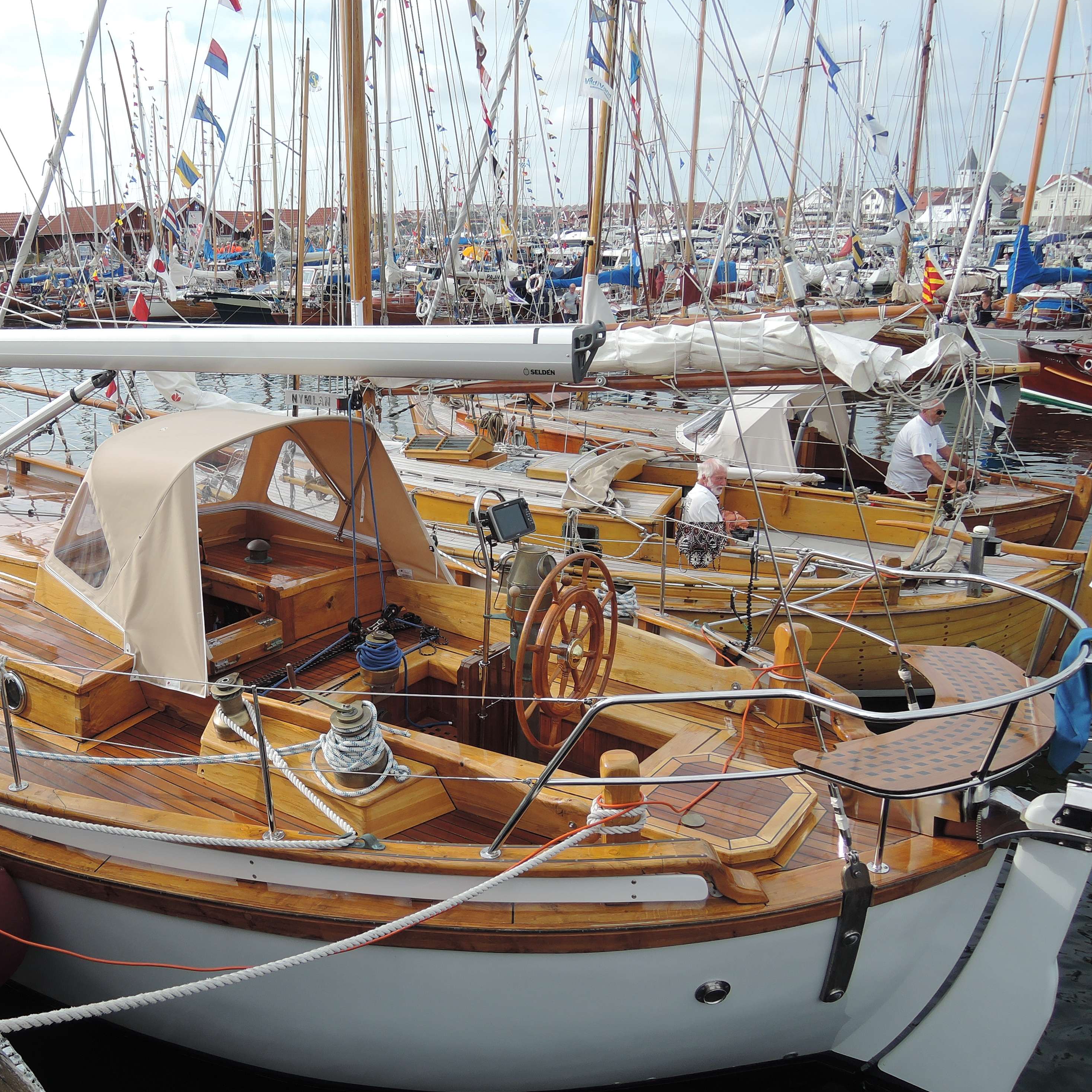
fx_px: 1035
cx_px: 369
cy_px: 557
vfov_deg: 55.6
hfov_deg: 54.6
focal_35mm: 29
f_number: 2.8
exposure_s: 1/100
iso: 80
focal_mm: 5.1
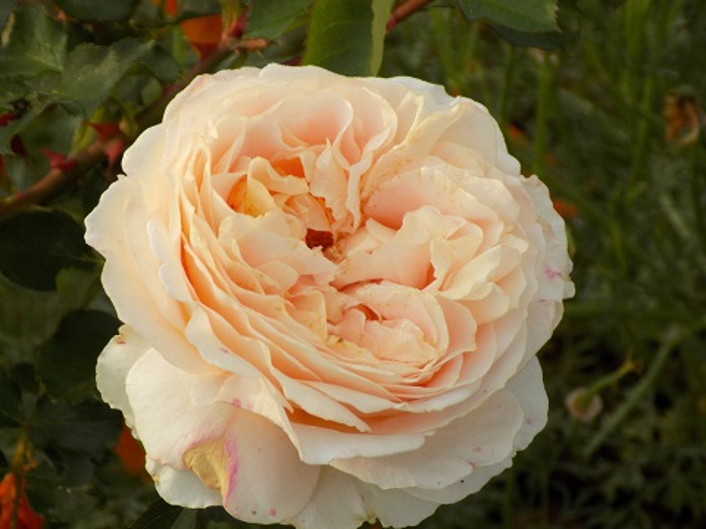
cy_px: 264
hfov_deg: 10.4
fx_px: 3875
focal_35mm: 190
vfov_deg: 7.8
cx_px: 353
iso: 80
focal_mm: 33.7
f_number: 5.4
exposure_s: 1/160
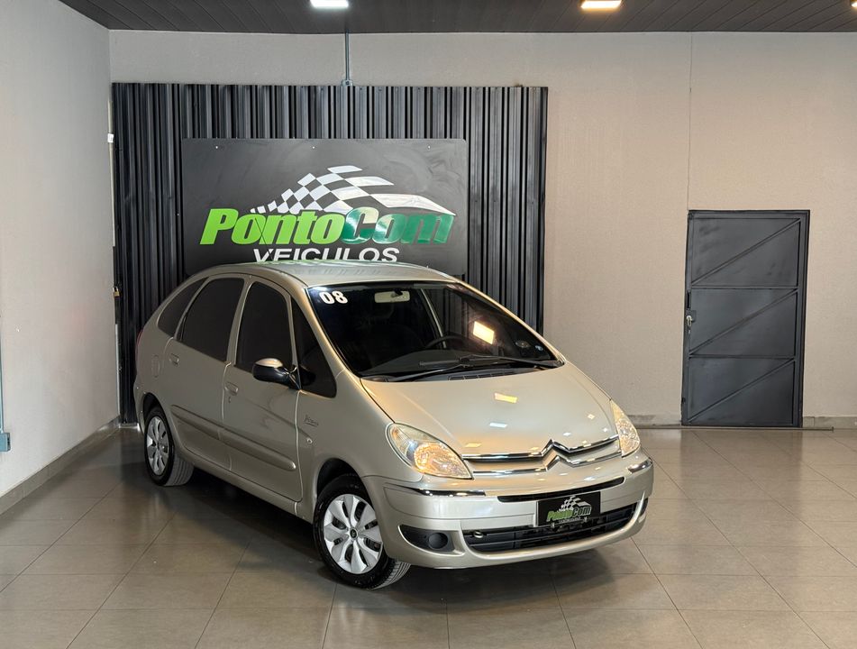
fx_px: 1192
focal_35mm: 48
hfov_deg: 39.5
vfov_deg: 30.4
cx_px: 428
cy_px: 324
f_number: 1.78
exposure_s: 1/60
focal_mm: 6.76
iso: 160
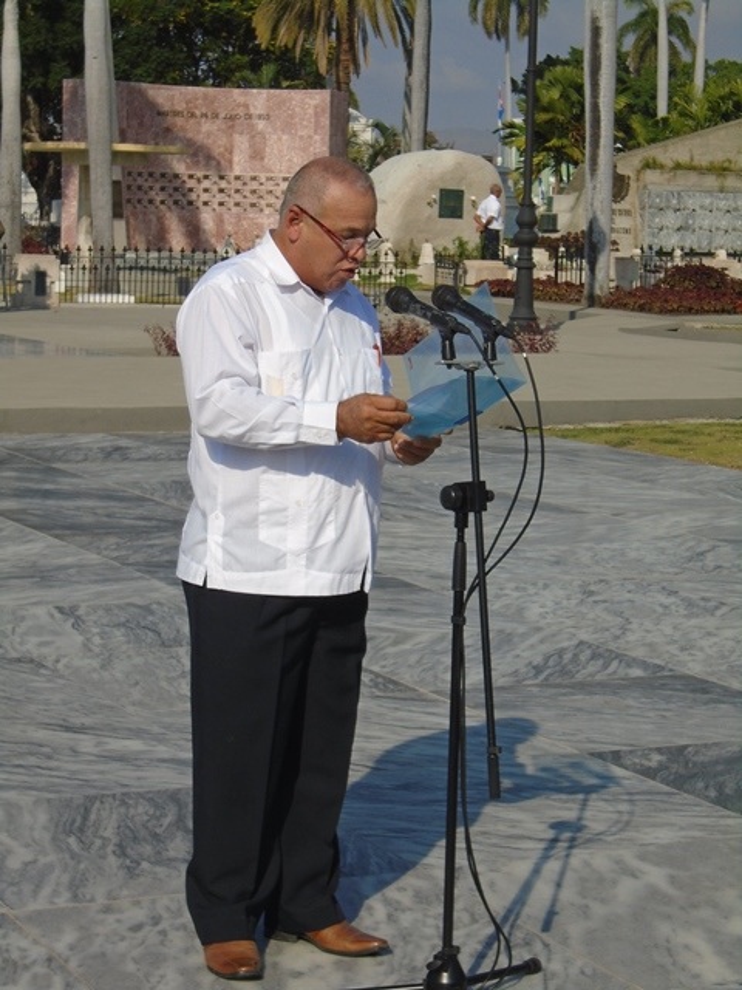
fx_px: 2658
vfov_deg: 21.1
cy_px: 495
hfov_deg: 15.9
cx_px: 371
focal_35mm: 93
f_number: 12.8
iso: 100
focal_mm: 16.4
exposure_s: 1/160
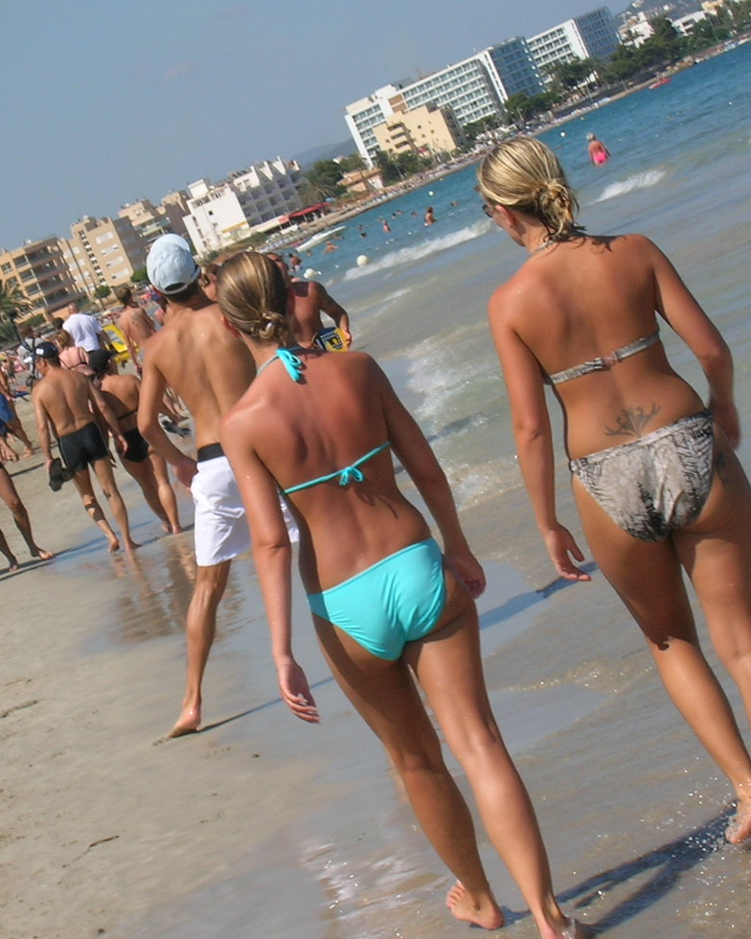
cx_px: 284
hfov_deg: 11.3
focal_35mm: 137
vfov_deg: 14.0
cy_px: 366
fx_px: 3806
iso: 50
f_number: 7.4
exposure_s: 1/254
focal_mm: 14.3
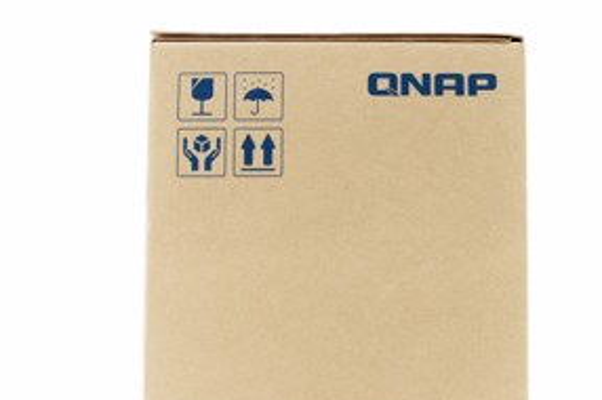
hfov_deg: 38.2
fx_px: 869
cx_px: 337
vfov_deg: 25.8
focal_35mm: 52
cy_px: 269
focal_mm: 22
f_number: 7.1
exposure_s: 1/200
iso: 400
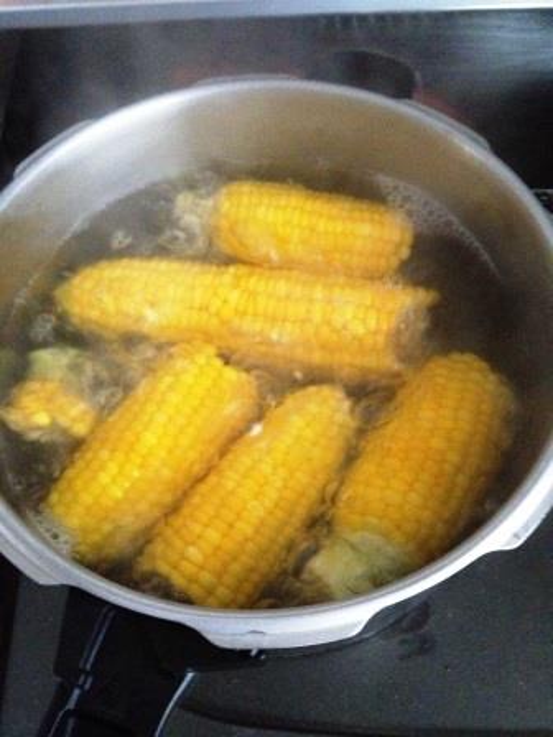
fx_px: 746
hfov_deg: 40.7
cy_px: 368
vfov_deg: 52.6
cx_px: 276
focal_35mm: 35
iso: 800
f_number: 2.4
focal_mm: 4.28
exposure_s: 1/15
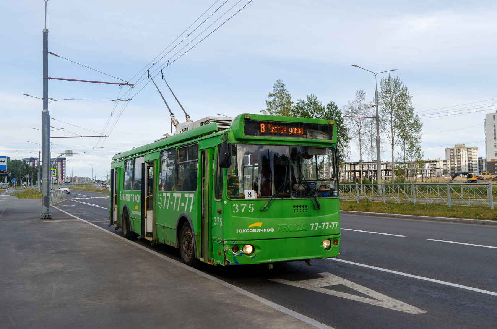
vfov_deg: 39.8
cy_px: 164
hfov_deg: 57.3
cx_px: 248
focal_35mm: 33
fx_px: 455
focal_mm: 22
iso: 125
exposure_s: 1/250
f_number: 9
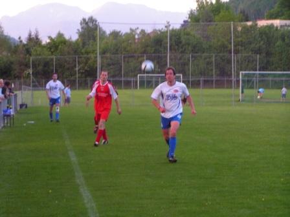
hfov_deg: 16.7
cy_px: 108
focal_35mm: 118
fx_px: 989
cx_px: 145
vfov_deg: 12.6
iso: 200
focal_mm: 19.6
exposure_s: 1/100
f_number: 3.2
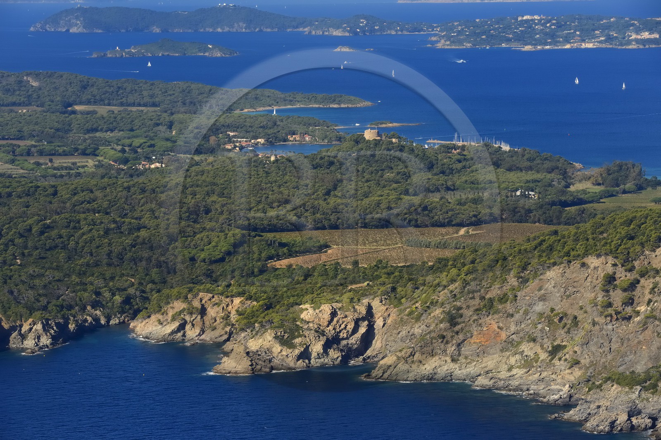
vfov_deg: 10.1
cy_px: 220
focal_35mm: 135
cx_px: 330
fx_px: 2477
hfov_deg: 15.2
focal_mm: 135
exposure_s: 1/1600
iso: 800
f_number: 10
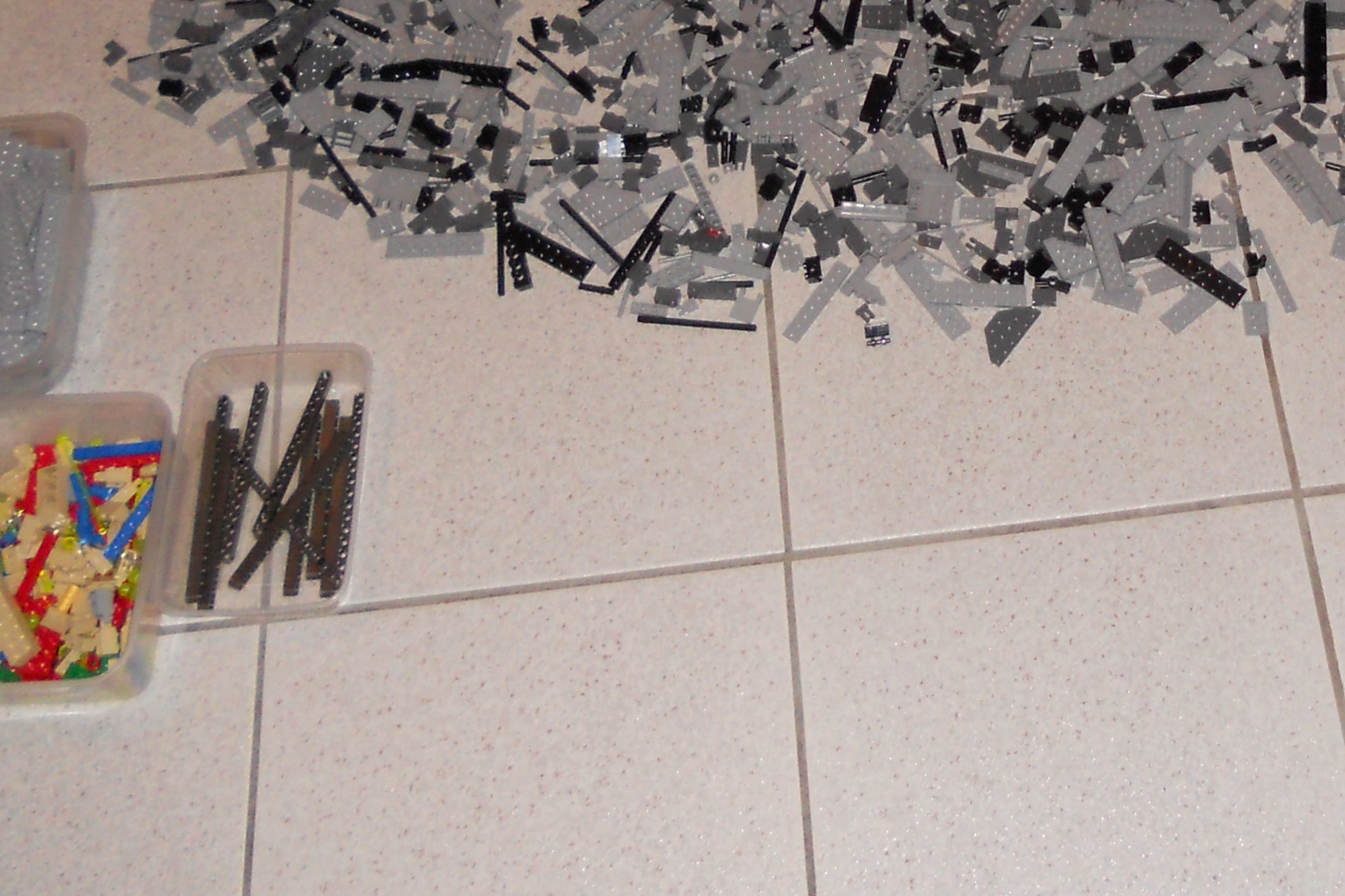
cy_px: 0
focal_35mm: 60
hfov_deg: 32.6
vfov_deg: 21.8
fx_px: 2241
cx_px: 1047
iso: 200
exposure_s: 1/25
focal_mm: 4.9
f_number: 3.2
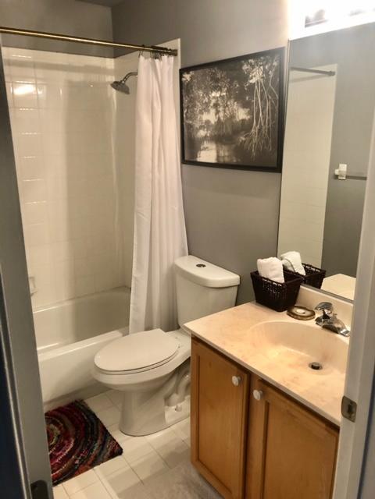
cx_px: 188
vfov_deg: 63.4
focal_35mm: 28
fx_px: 404
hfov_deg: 49.7
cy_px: 250
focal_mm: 3.99
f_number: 1.8
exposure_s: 1/15
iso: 50
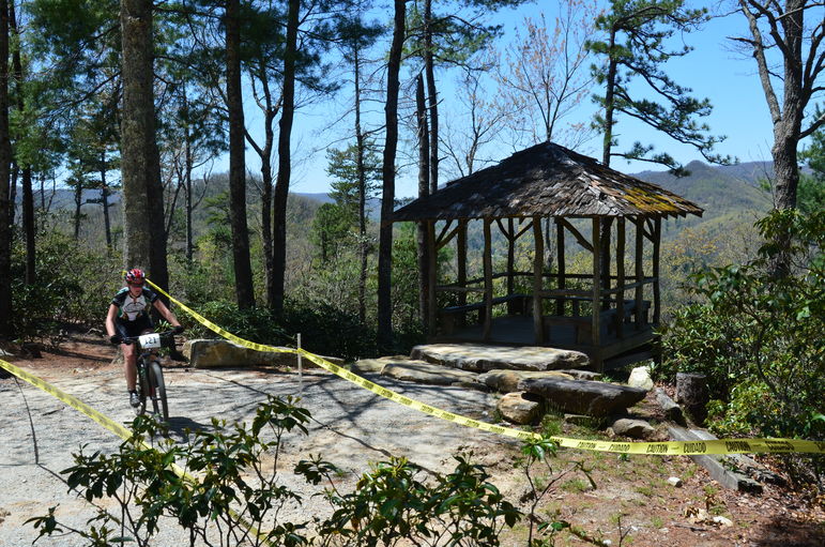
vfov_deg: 36.7
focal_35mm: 36
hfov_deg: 53.2
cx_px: 412
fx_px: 823
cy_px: 274
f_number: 11
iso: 140
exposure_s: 1/125
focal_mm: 24
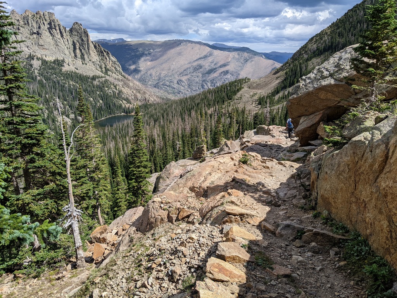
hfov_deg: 65.3
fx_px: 310
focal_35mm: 27
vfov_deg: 51.4
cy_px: 149
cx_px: 198
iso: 53
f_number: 1.8
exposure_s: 1/2611
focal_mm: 4.44
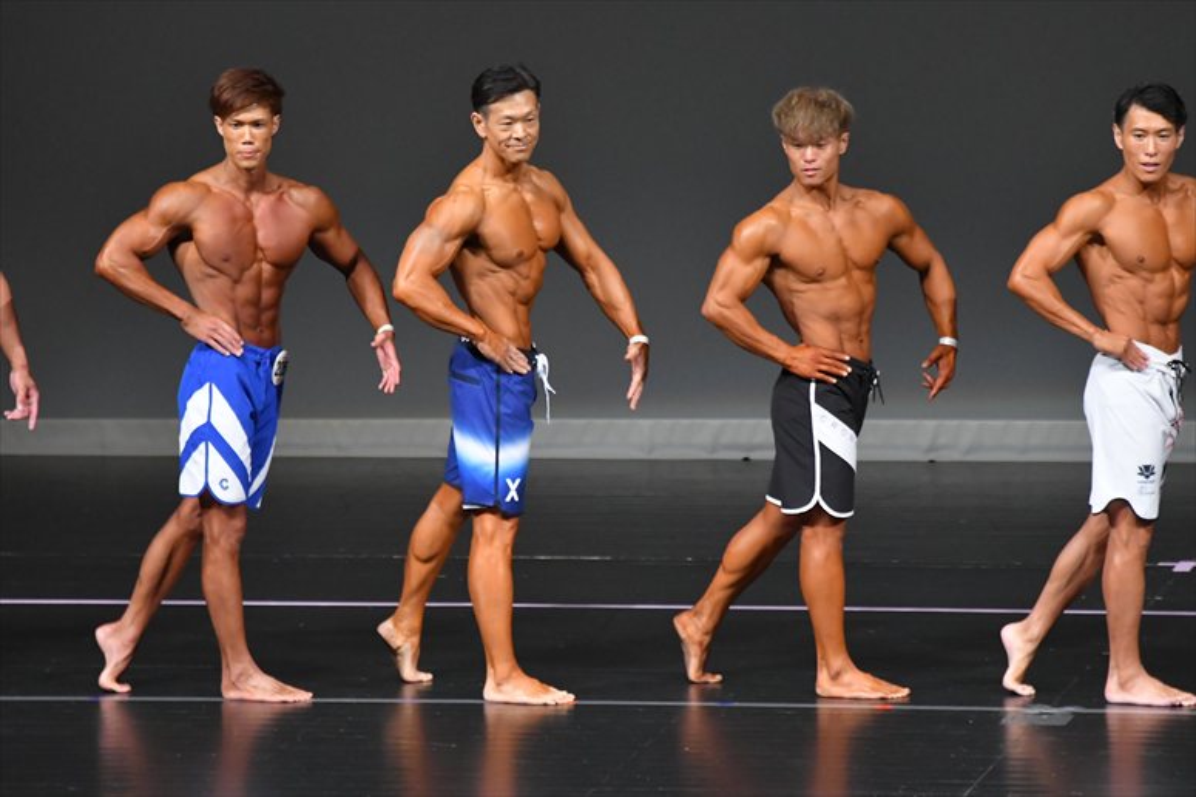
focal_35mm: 315
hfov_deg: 6.5
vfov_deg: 4.4
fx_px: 10460
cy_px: 398
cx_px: 598
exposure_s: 1/400
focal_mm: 210
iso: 4000
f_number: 5.6
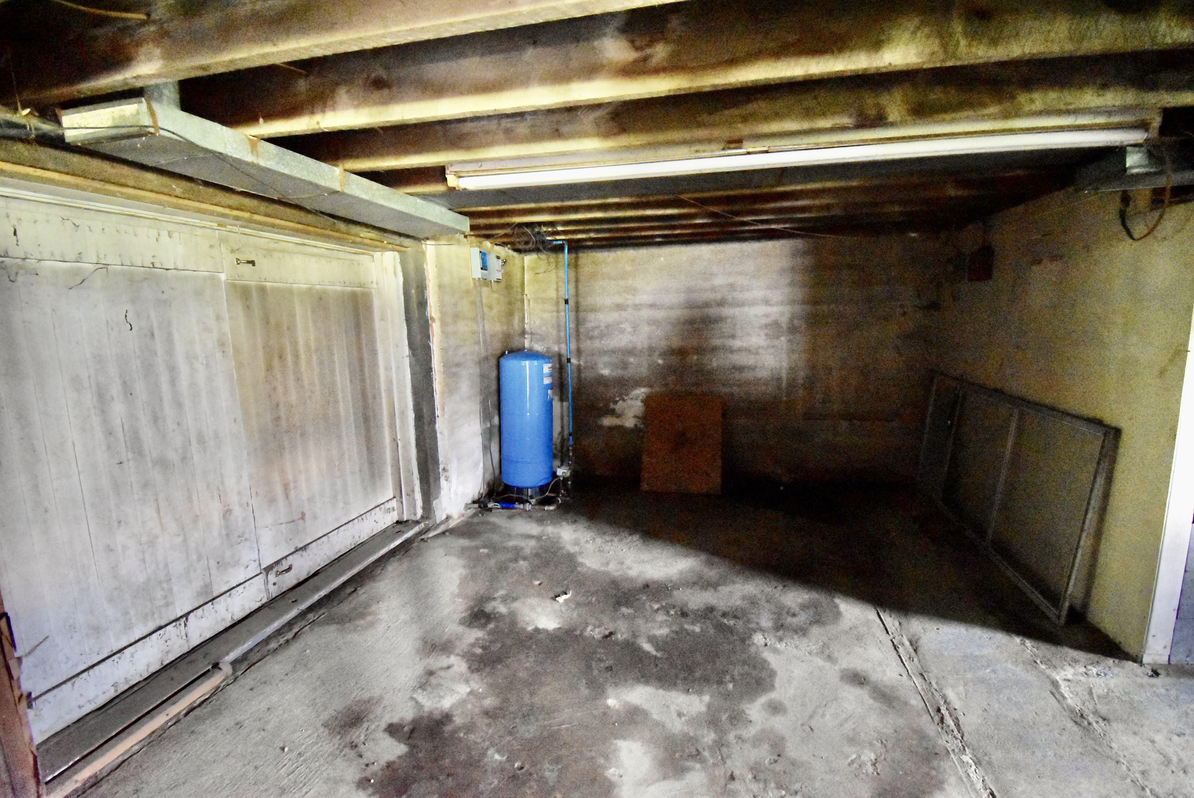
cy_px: 399
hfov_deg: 100.3
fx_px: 498
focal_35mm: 15
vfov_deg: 77.4
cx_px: 597
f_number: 4.5
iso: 12800
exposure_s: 1/25
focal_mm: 10
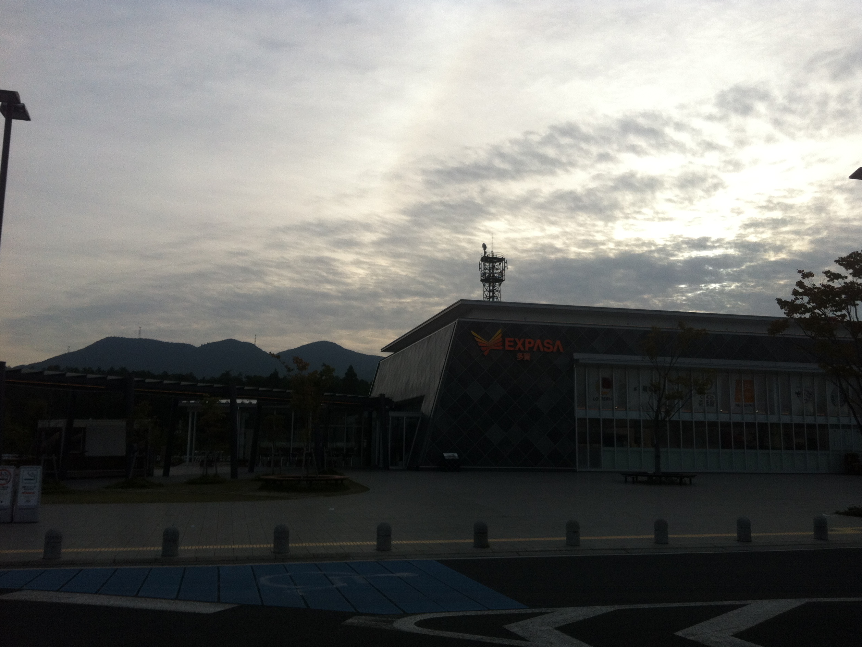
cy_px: 324
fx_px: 896
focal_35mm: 36
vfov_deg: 39.7
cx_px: 435
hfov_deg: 51.4
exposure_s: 1/1005
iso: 80
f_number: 2.8
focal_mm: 3.85
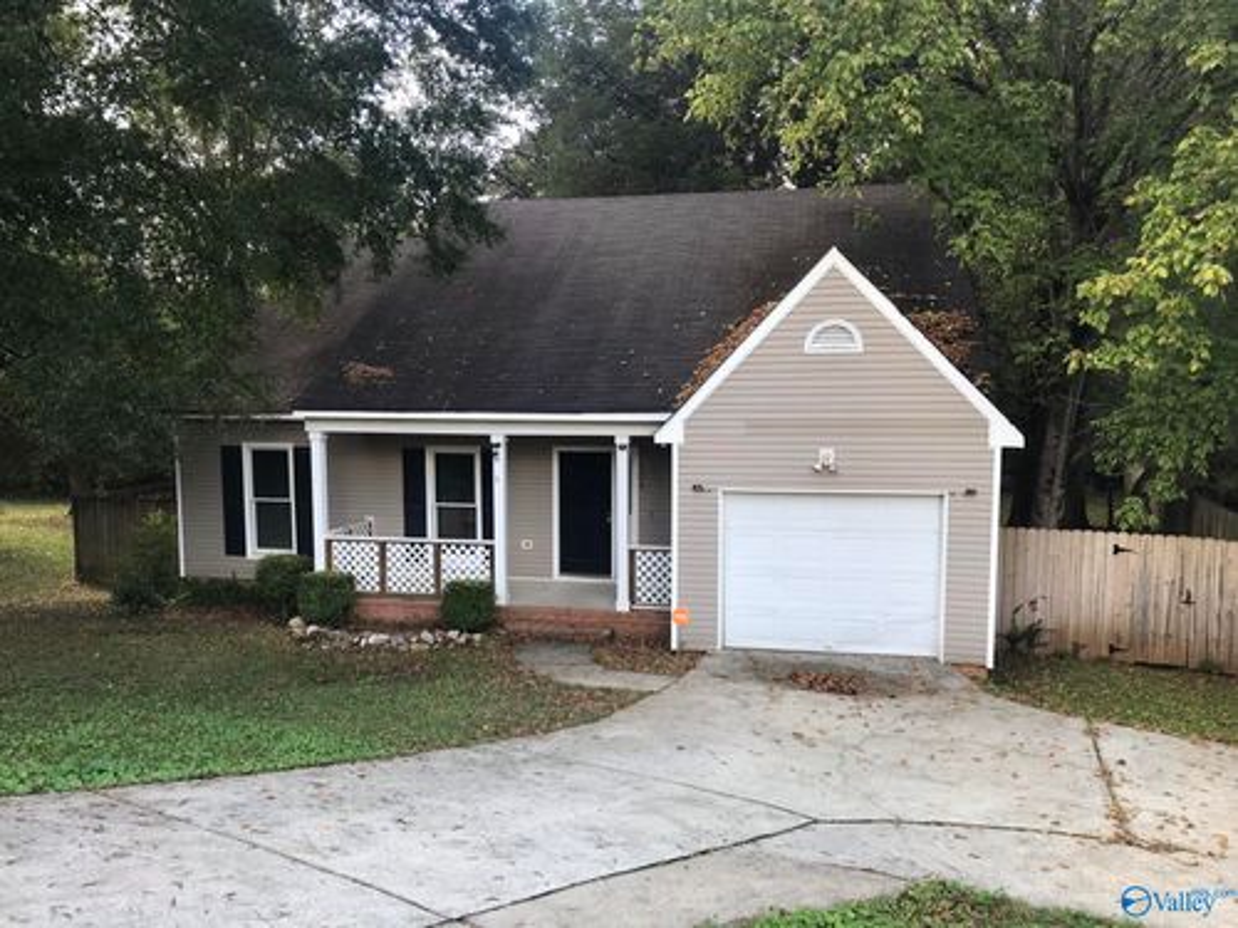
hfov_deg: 63.4
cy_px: 464
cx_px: 619
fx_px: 1001
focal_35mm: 28
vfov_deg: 49.7
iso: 20
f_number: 1.8
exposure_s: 1/204
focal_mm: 3.99
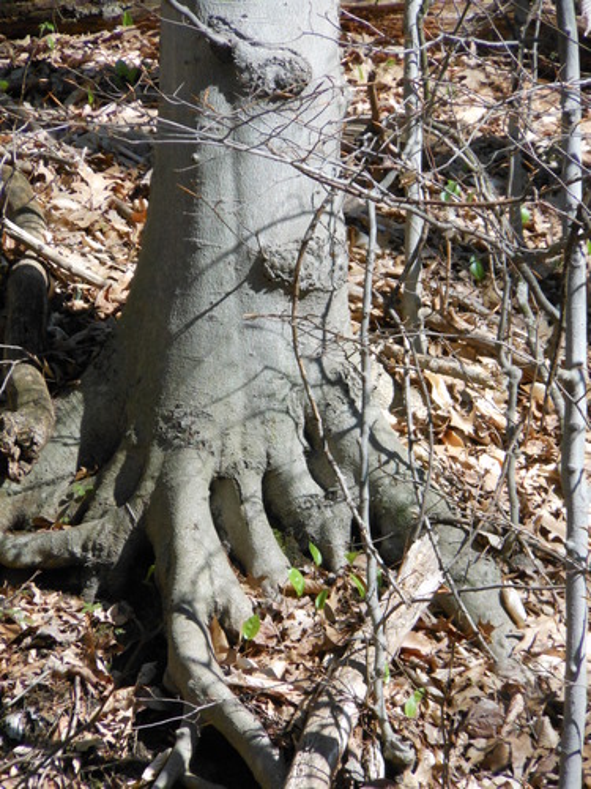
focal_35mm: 196
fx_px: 4462
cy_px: 394
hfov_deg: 7.6
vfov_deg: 10.1
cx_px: 296
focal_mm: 35
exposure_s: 1/640
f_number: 5.6
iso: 400
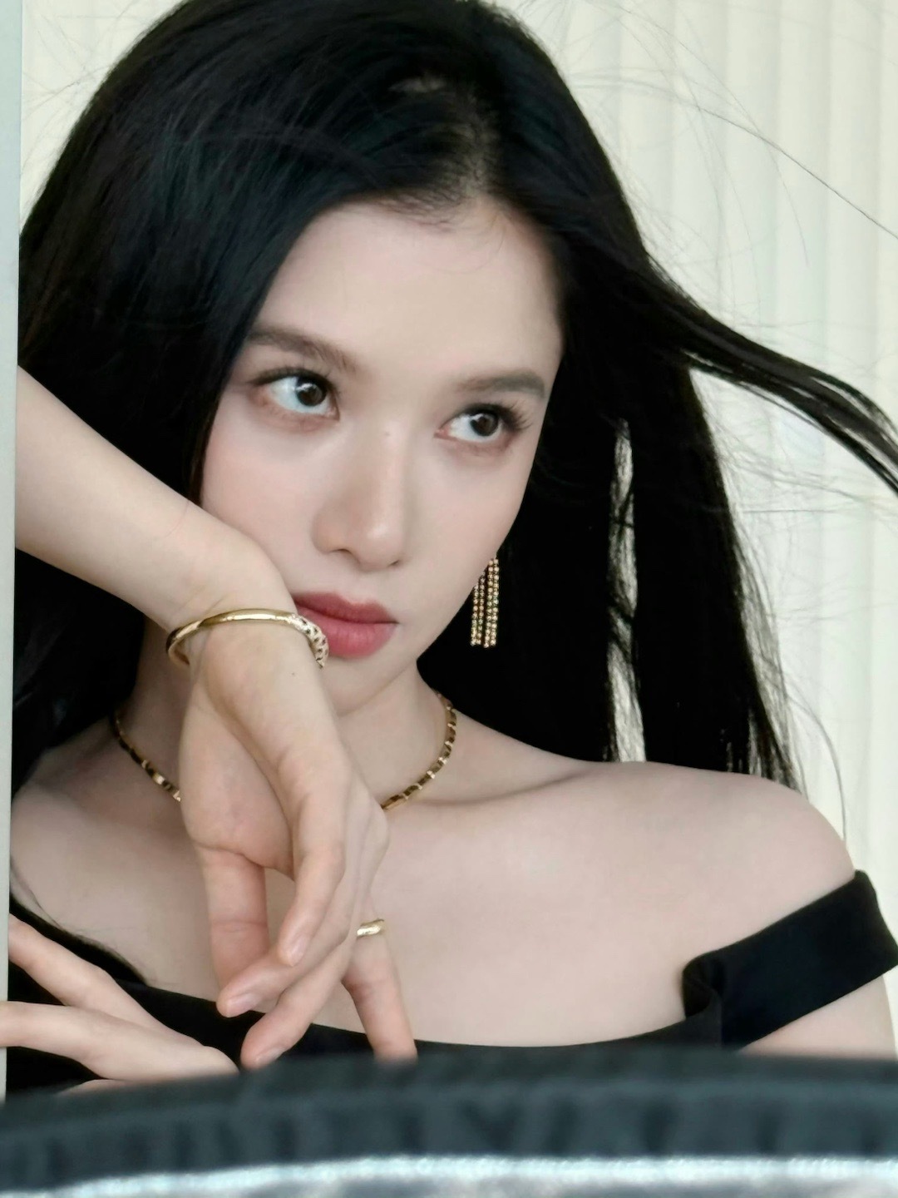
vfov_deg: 67.3
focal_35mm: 26
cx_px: 449
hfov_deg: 53.1
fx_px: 899
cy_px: 599
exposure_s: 1/60
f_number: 1.5
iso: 125
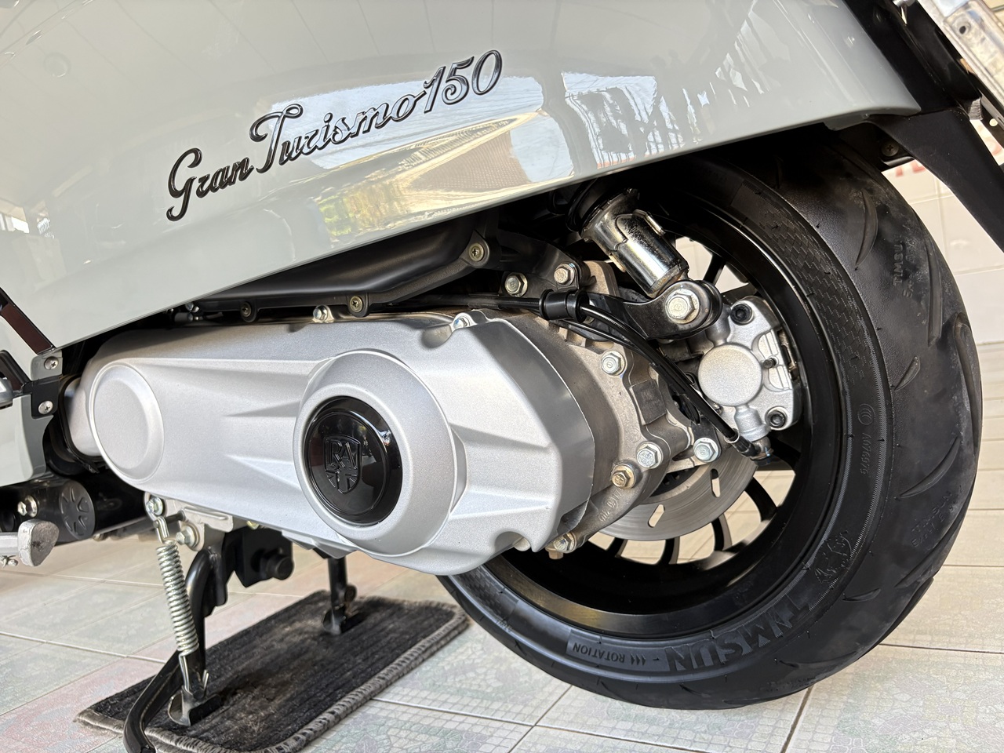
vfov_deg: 53.1
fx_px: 754
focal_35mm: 26
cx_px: 502
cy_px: 376
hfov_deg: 67.3
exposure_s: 1/88
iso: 125
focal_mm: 5.96
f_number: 1.6
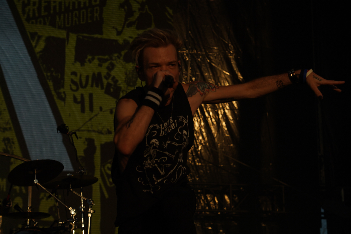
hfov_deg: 19.5
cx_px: 176
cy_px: 117
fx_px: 1024
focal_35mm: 105
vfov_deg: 13.0
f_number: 8
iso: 100
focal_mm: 105
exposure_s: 1/1000
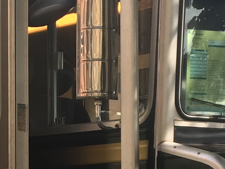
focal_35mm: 157
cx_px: 5
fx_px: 1021
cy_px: 186
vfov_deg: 9.4
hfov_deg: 12.4
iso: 25
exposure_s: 1/373
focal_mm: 4.15
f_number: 2.2
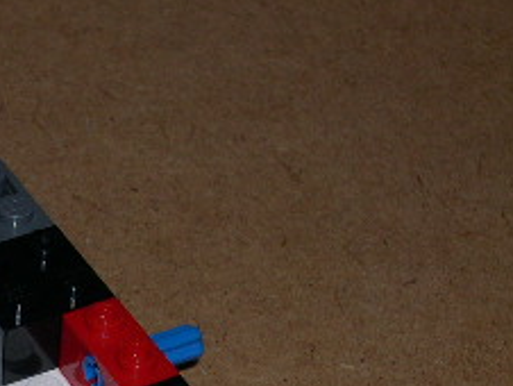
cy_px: 484
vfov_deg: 9.9
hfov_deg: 12.9
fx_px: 2181
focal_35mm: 147
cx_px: -204
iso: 100
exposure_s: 1/60
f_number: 8.8
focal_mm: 11.1
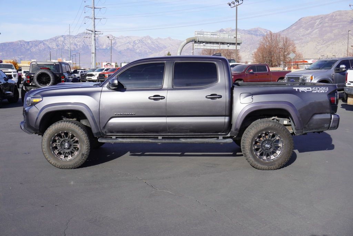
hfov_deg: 47.9
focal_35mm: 40
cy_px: 118
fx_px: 397
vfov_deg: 33.1
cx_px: 176
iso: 100
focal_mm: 27
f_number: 10
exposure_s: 1/125
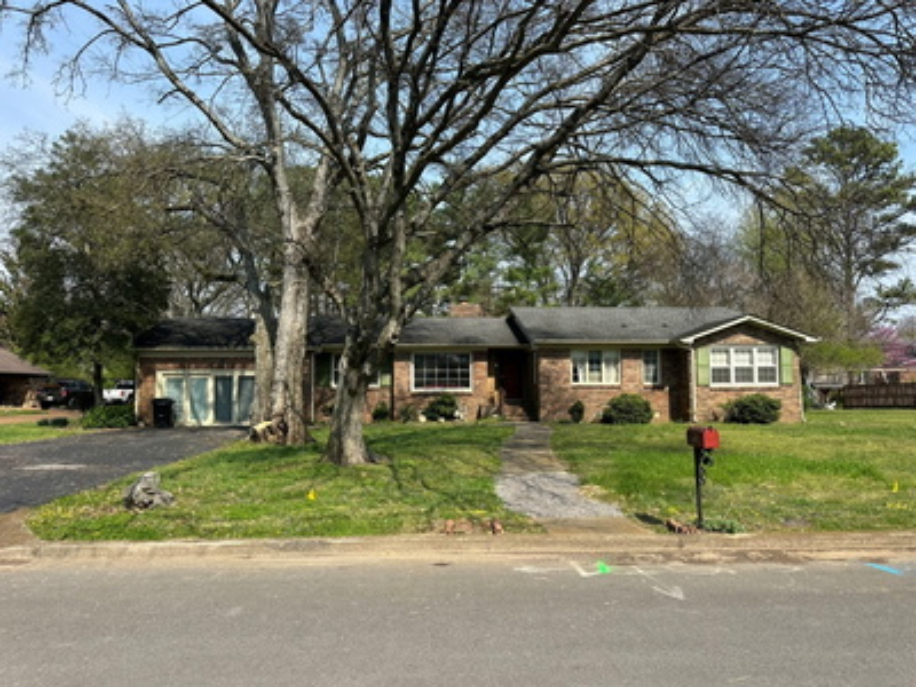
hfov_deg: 71.6
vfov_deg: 56.8
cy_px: 344
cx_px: 458
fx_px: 635
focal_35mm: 24
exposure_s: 1/2591
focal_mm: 6.86
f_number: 1.78
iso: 80
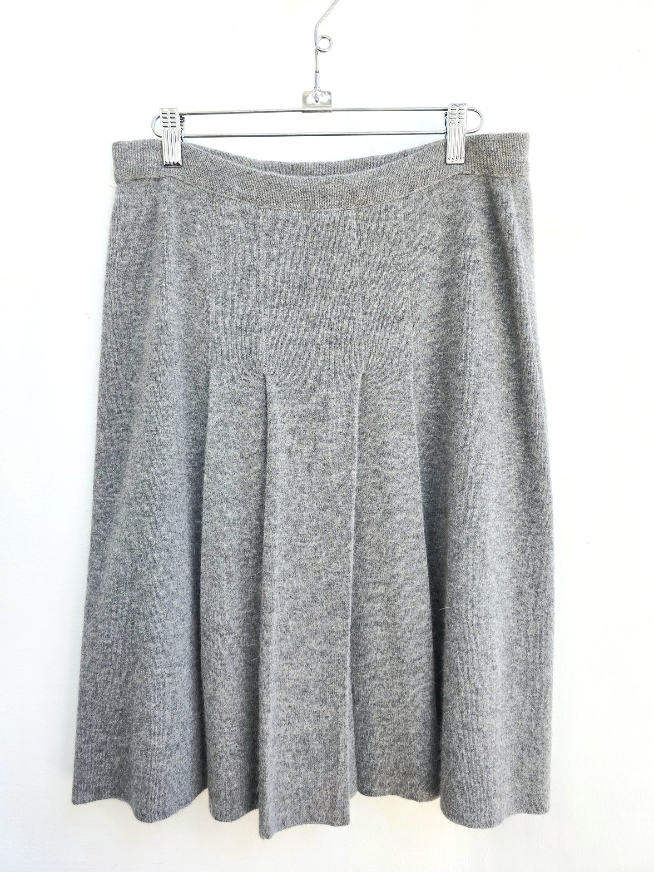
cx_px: 327
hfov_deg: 58.9
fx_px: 579
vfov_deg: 73.9
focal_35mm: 23
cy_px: 436
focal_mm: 6.3
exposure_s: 1/120
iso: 50
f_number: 1.7
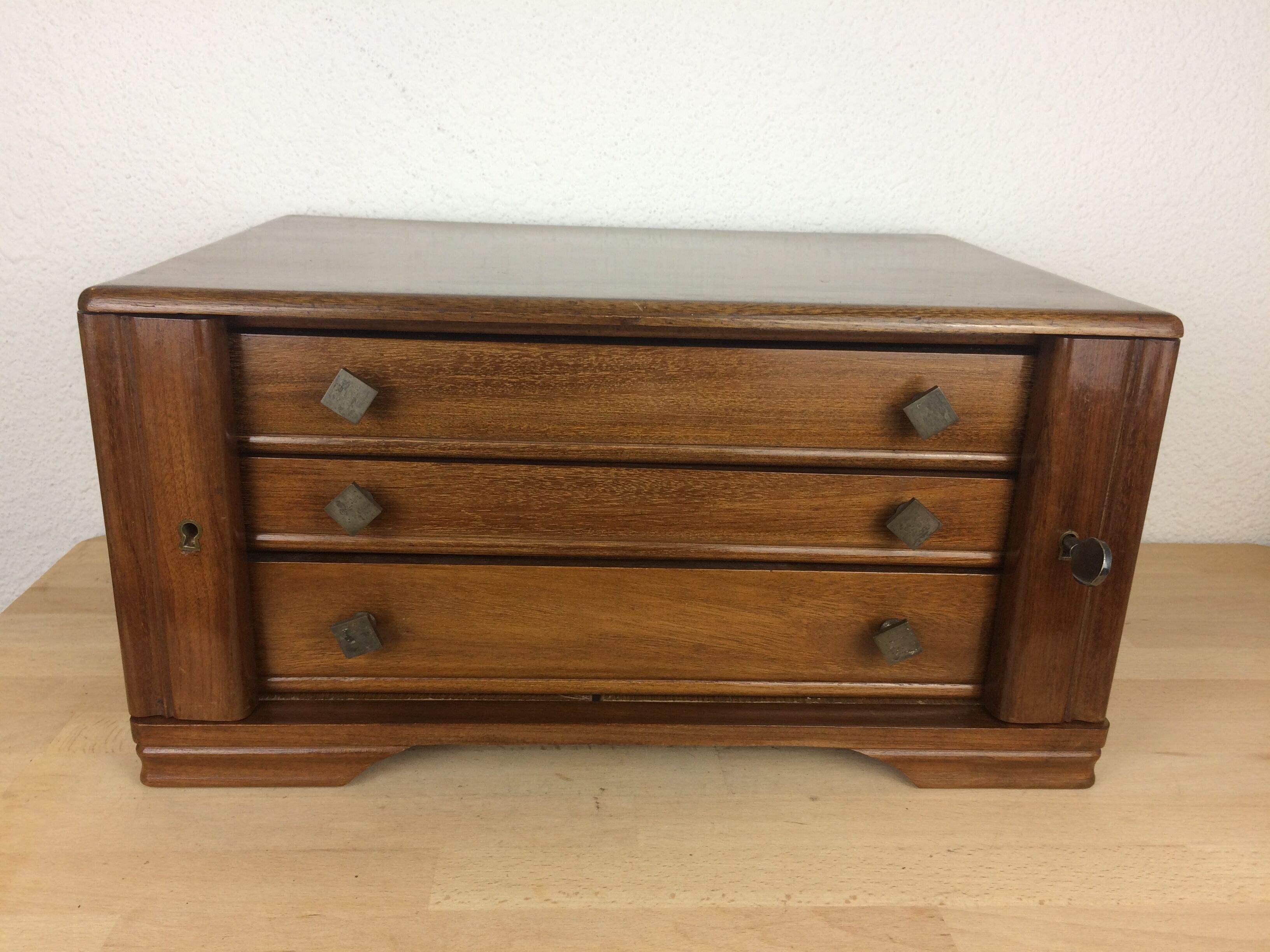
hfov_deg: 61.7
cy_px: 476
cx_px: 635
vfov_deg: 48.2
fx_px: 1064
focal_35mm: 29
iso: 40
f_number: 2.2
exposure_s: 1/50
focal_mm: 4.15
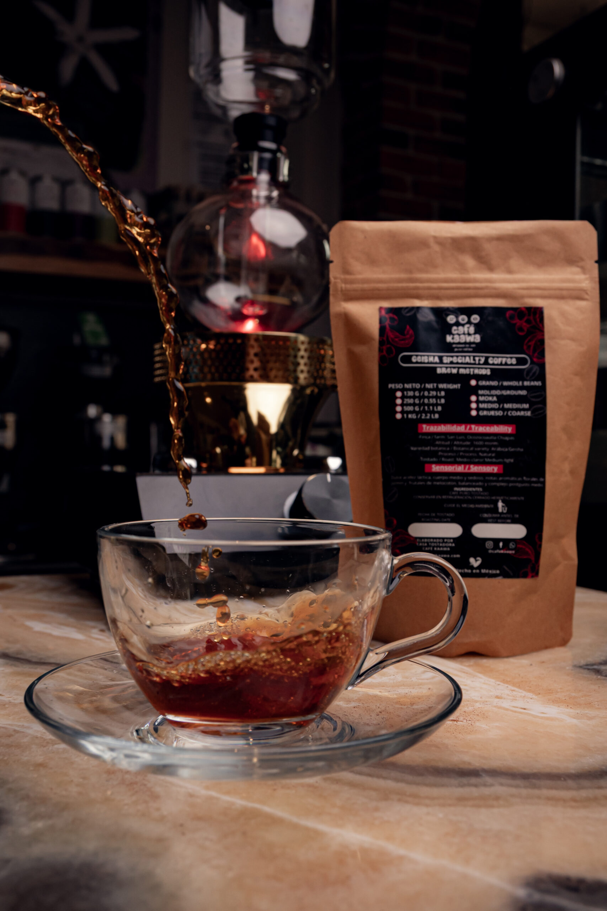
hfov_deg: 38.9
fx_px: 860
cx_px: 304
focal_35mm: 34
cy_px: 456
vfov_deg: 55.8
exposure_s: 1/200
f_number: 6.3
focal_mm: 23
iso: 250
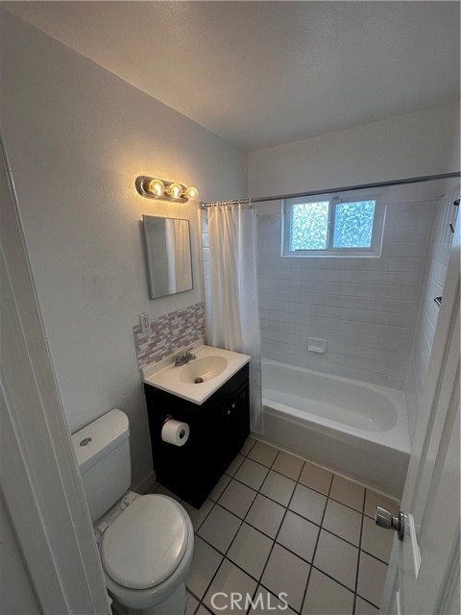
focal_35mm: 14
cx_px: 230
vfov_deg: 102.1
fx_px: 249
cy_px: 308
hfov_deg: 85.7
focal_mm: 2.22
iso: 80
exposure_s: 1/120
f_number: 2.2
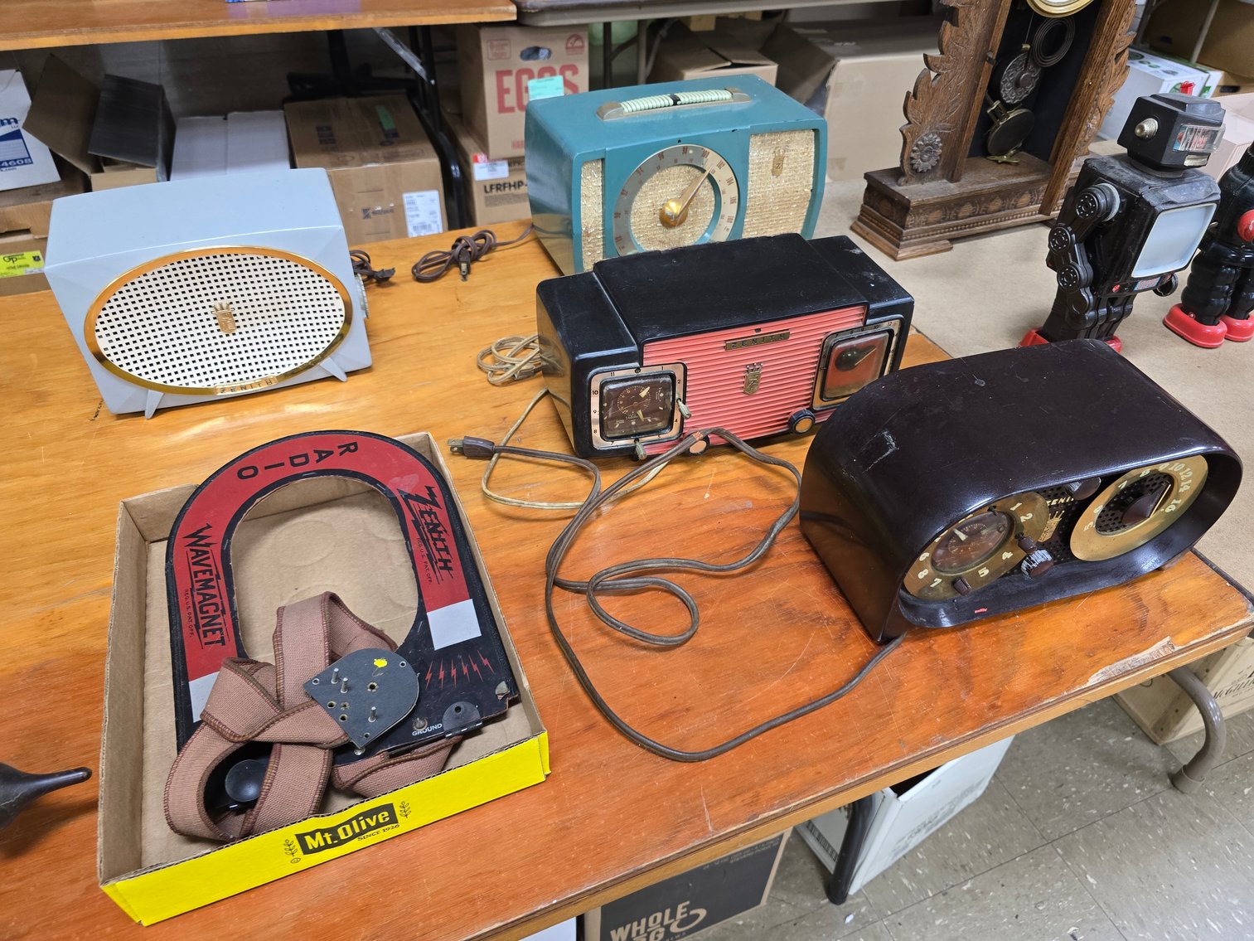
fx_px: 833
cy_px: 470
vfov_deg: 58.9
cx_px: 627
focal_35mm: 23
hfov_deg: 73.9
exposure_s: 1/31
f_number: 1.7
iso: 250
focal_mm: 6.3
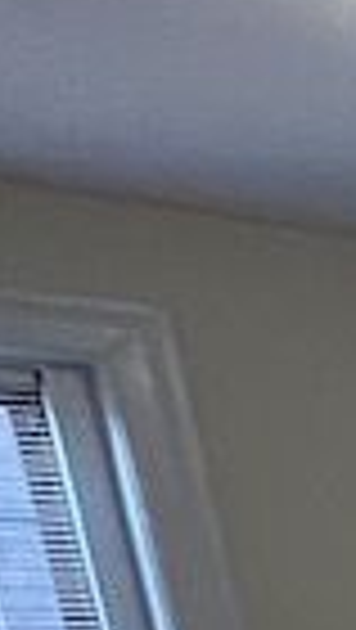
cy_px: 994
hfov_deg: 6.6
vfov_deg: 21.2
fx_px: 1356
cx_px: 1712
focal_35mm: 81
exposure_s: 1/120
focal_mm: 1.57
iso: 160
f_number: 1.8
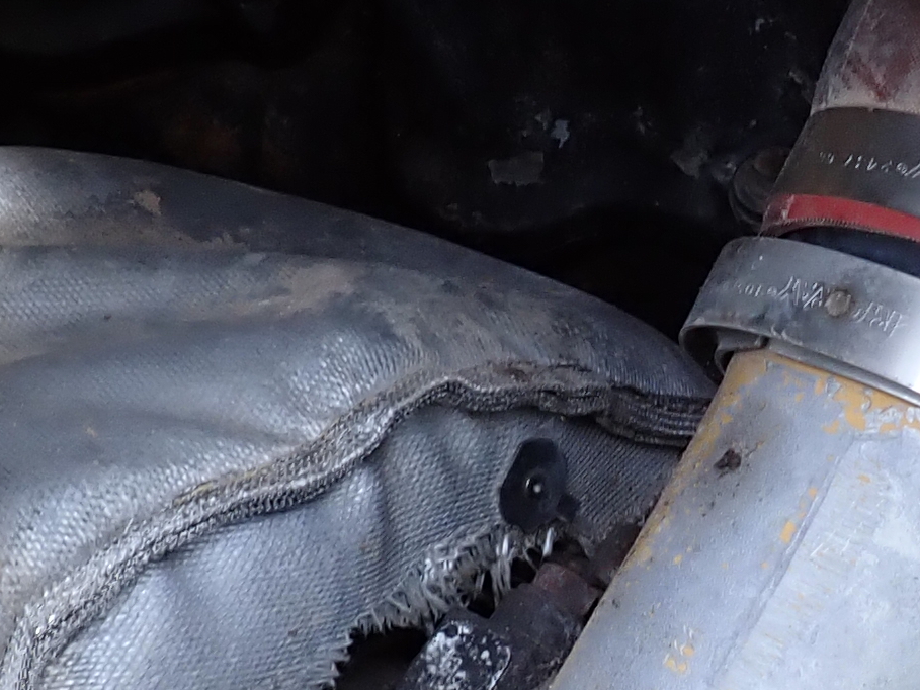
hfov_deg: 17.8
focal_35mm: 110
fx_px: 2924
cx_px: 659
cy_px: 217
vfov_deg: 13.4
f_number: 2.8
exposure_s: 1/250
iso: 100
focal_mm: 4.5
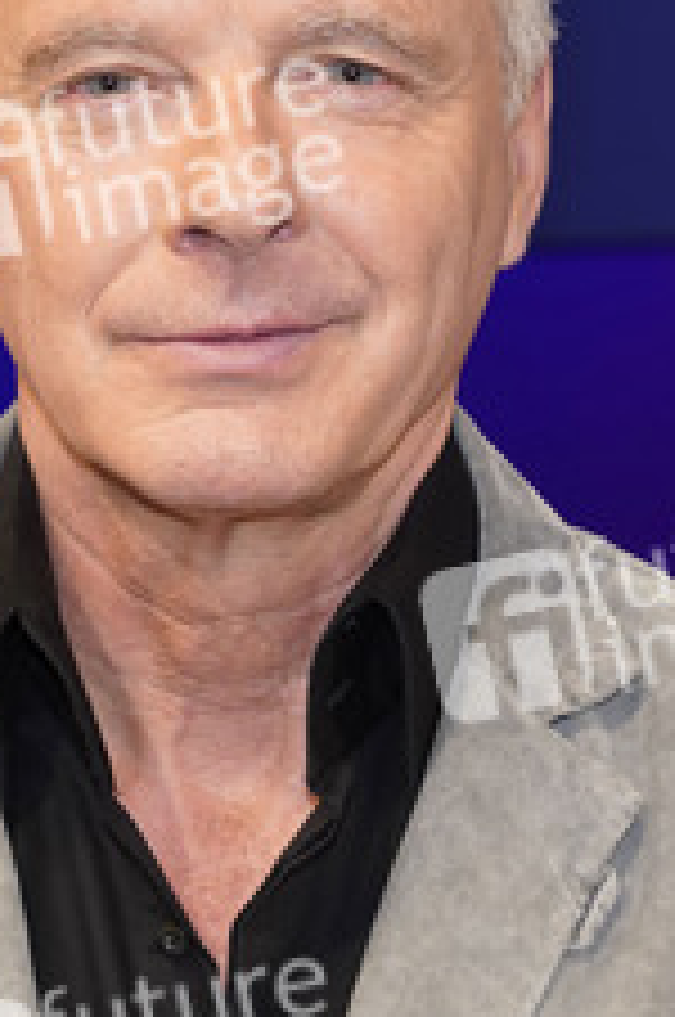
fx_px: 3949
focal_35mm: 140
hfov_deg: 9.8
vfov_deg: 14.7
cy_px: 392
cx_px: 243
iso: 2000
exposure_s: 1/160
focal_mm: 79
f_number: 5.6
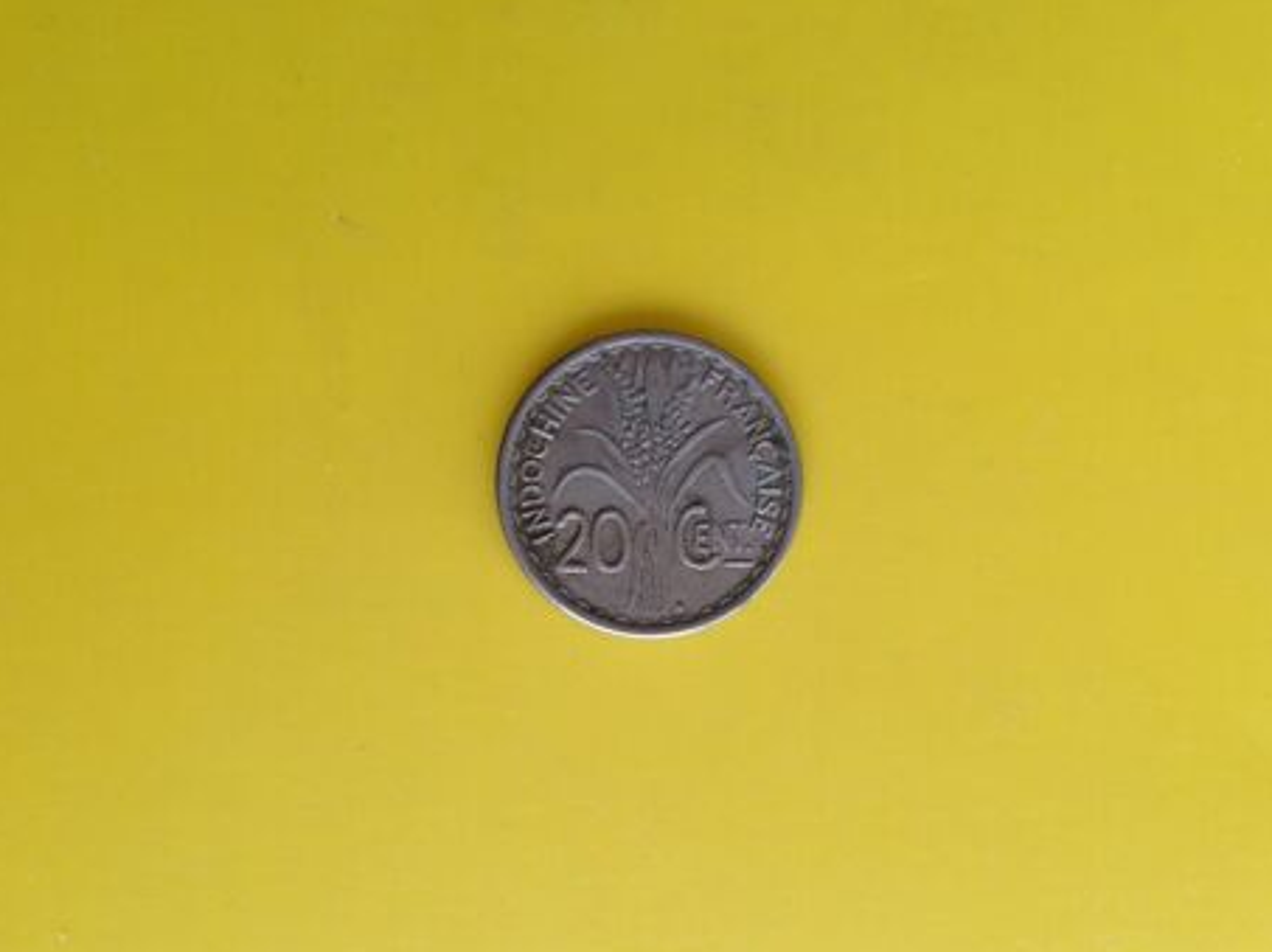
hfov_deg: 52.7
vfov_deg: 40.6
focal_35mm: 35
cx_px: 657
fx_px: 1285
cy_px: 497
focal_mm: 4.12
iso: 50
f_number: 2.4
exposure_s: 1/20
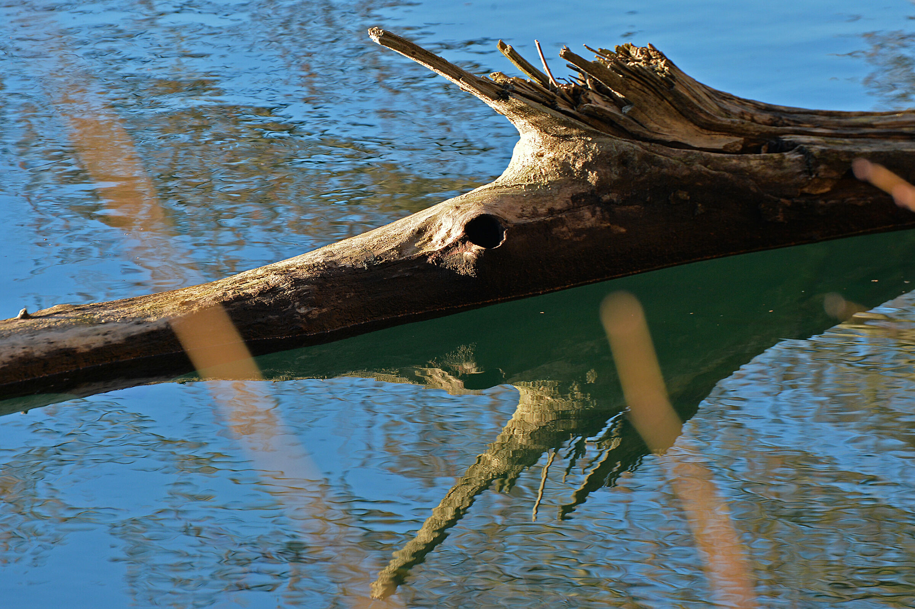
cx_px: 458
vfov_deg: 4.6
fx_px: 7620
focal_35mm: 300
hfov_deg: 6.9
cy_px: 304
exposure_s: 1/200
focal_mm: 300
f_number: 8
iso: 800
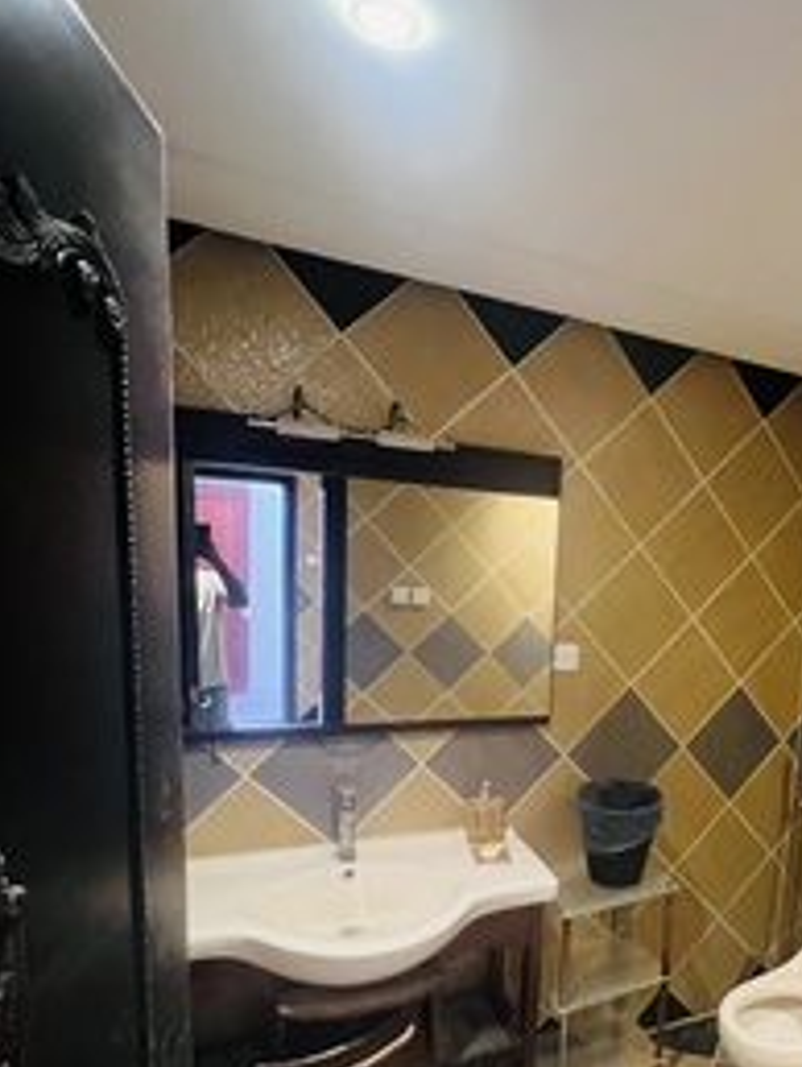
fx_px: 709
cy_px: 697
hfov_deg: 55.0
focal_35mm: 23
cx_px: 639
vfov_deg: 72.0
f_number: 1.8
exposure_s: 1/59
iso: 1000
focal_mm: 1.57
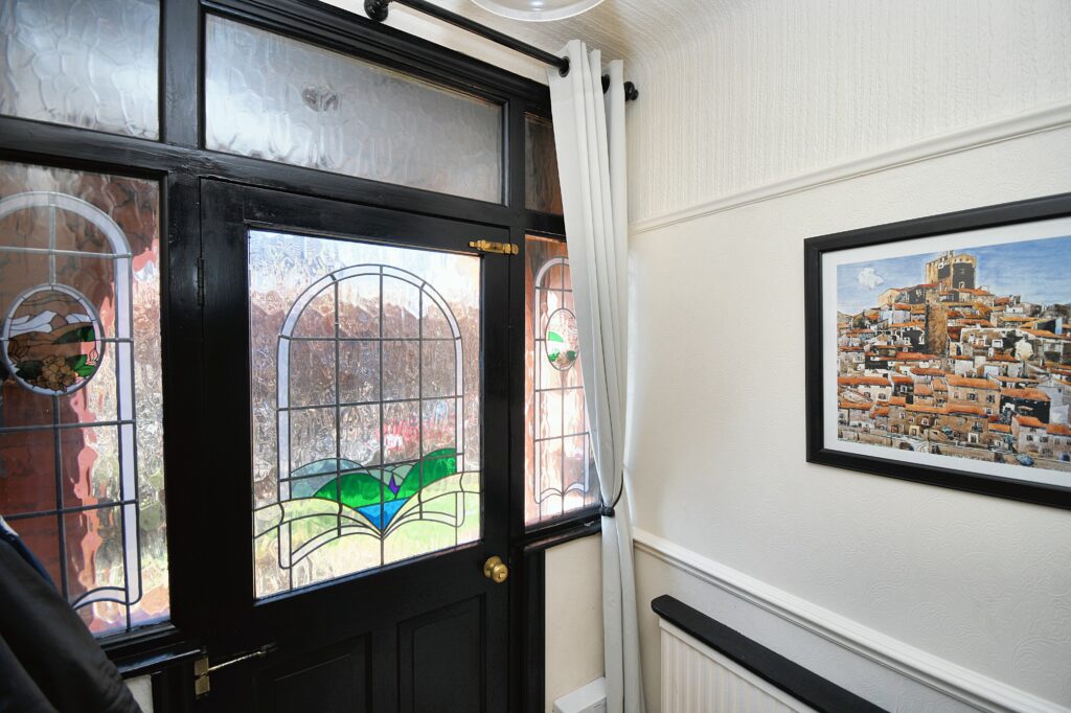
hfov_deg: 100.4
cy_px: 356
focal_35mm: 15
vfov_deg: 77.3
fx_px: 446
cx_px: 536
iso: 100
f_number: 4.5
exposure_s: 1/40
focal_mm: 10
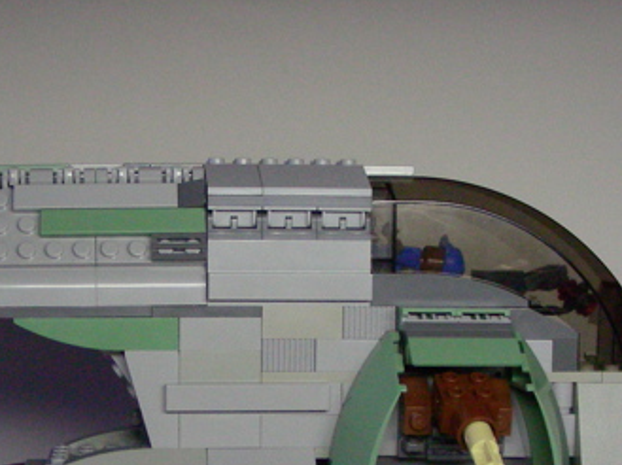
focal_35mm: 74
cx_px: 231
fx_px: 1328
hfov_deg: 26.3
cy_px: 418
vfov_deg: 19.5
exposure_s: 1/111
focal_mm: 6.3
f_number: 4
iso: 400
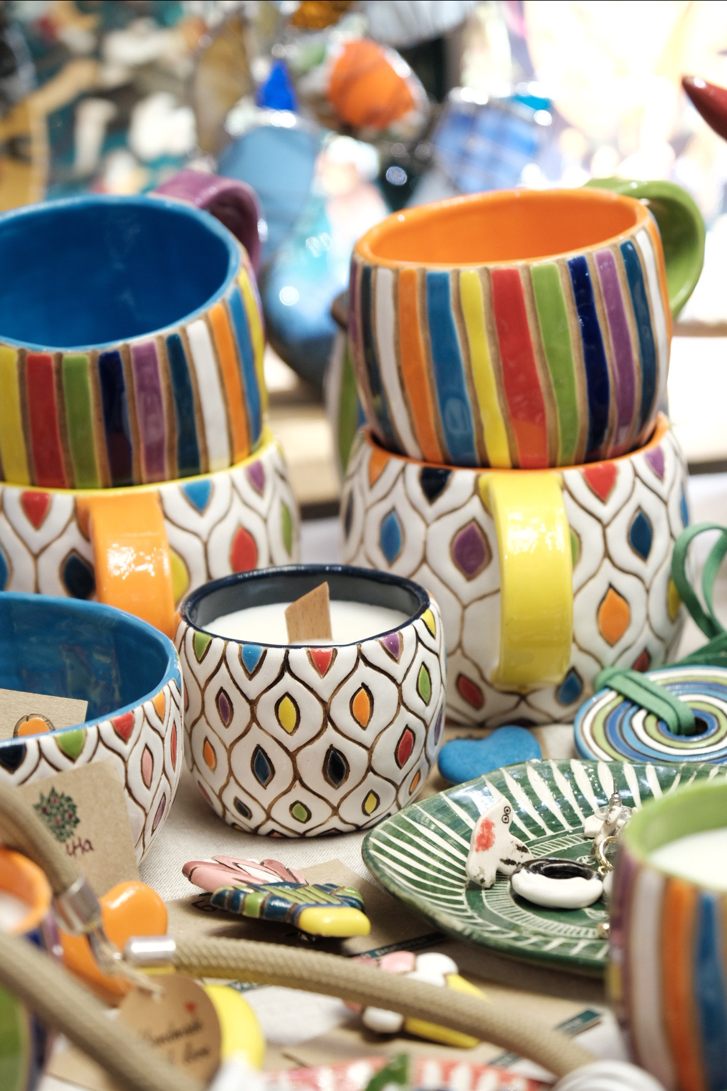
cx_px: 364
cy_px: 546
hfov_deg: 12.0
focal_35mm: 114
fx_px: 3453
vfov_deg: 17.9
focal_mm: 76.3
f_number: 4
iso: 1000
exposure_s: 1/30
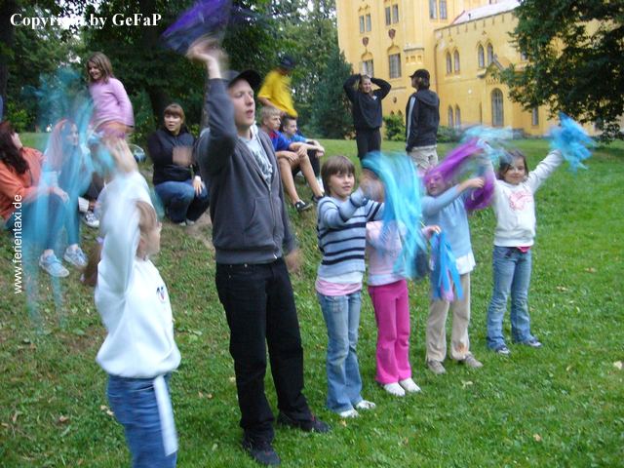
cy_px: 234
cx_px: 312
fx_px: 631
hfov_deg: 52.6
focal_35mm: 35
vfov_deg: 40.7
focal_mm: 5.8
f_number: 2.8
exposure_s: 1/8
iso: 200
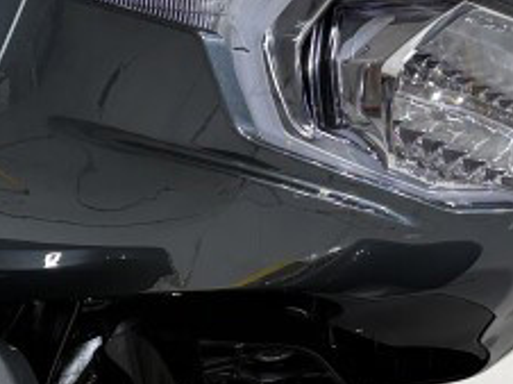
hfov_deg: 15.3
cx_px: -140
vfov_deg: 11.7
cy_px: 504
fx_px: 1821
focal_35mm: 123
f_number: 1.6
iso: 64
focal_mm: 5.96
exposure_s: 1/120
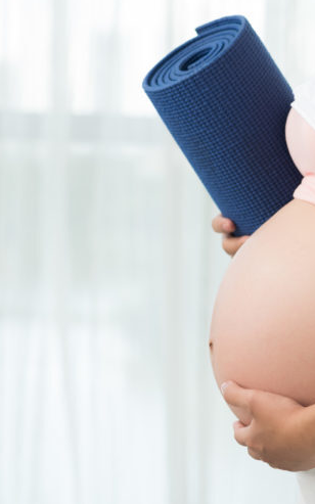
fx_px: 1855
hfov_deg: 9.7
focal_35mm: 135
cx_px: 294
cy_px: 249
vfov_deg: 15.5
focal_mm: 85
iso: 320
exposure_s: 1/125
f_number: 4
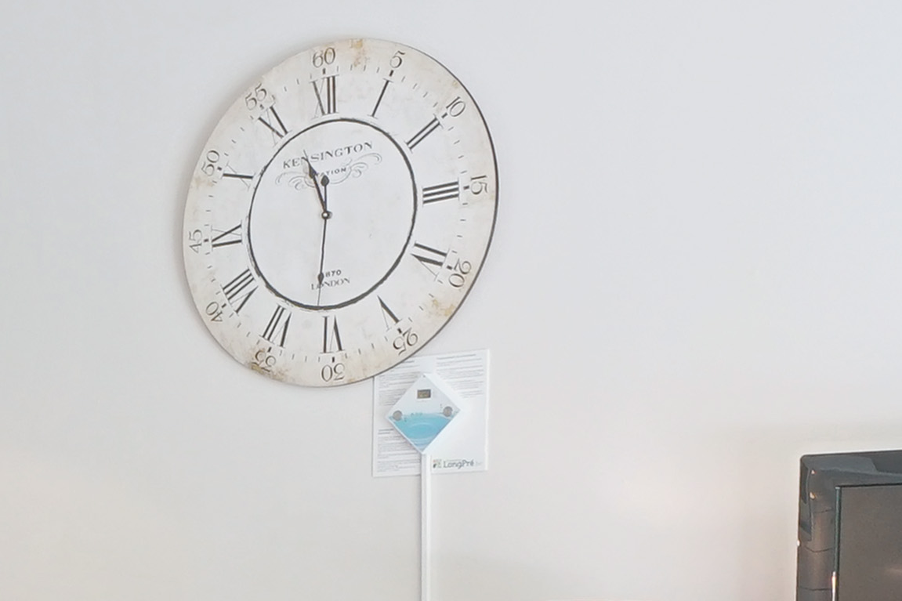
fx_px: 1829
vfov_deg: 15.4
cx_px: -527
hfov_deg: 21.9
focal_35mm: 73
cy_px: 1165
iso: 640
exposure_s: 1/1.43
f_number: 11
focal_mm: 14
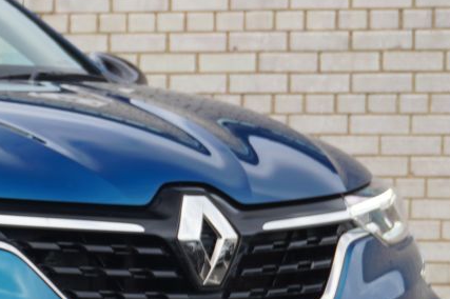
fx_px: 2948
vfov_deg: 5.8
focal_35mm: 236
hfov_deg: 8.6
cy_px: 251
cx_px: -192
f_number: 5.6
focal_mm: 42
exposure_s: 1/80
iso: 125
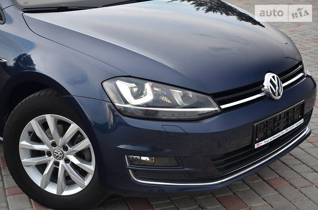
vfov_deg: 22.5
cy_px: 105
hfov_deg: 33.5
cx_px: 159
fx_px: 529
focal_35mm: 60
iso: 400
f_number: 4.5
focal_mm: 40
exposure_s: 1/60
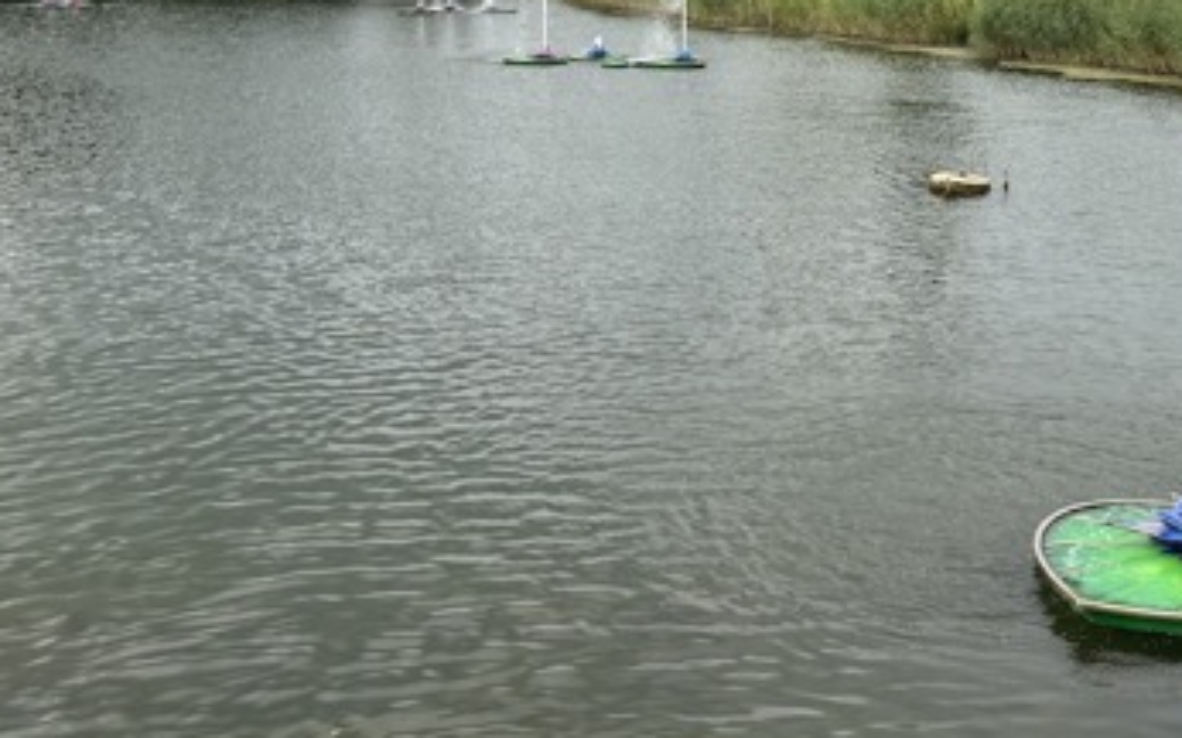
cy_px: 48
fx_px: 1642
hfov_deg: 38.8
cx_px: 847
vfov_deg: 24.5
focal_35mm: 51
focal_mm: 5.96
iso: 50
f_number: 1.6
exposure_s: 1/1912
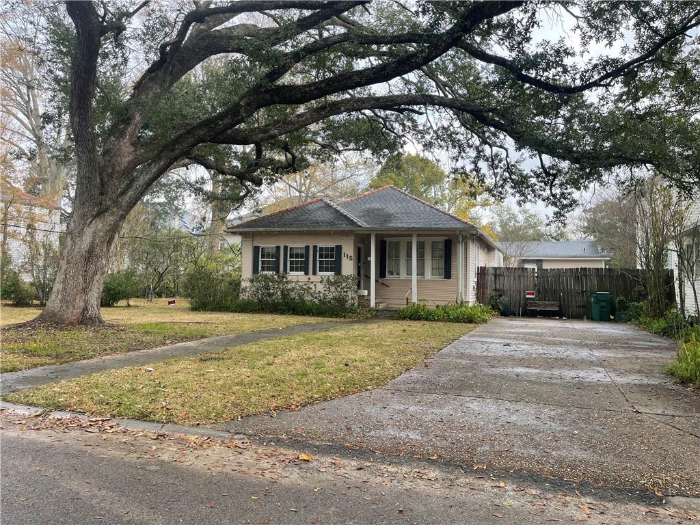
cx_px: 350
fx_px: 506
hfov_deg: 69.4
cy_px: 262
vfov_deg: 54.9
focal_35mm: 25
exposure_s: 1/305
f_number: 1.6
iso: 32
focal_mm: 5.1
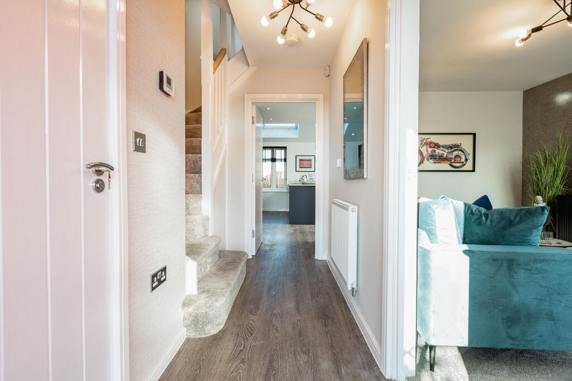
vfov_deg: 73.8
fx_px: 254
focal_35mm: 16
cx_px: 286
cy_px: 190
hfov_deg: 96.7
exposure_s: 1/20
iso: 125
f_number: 9
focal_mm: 16
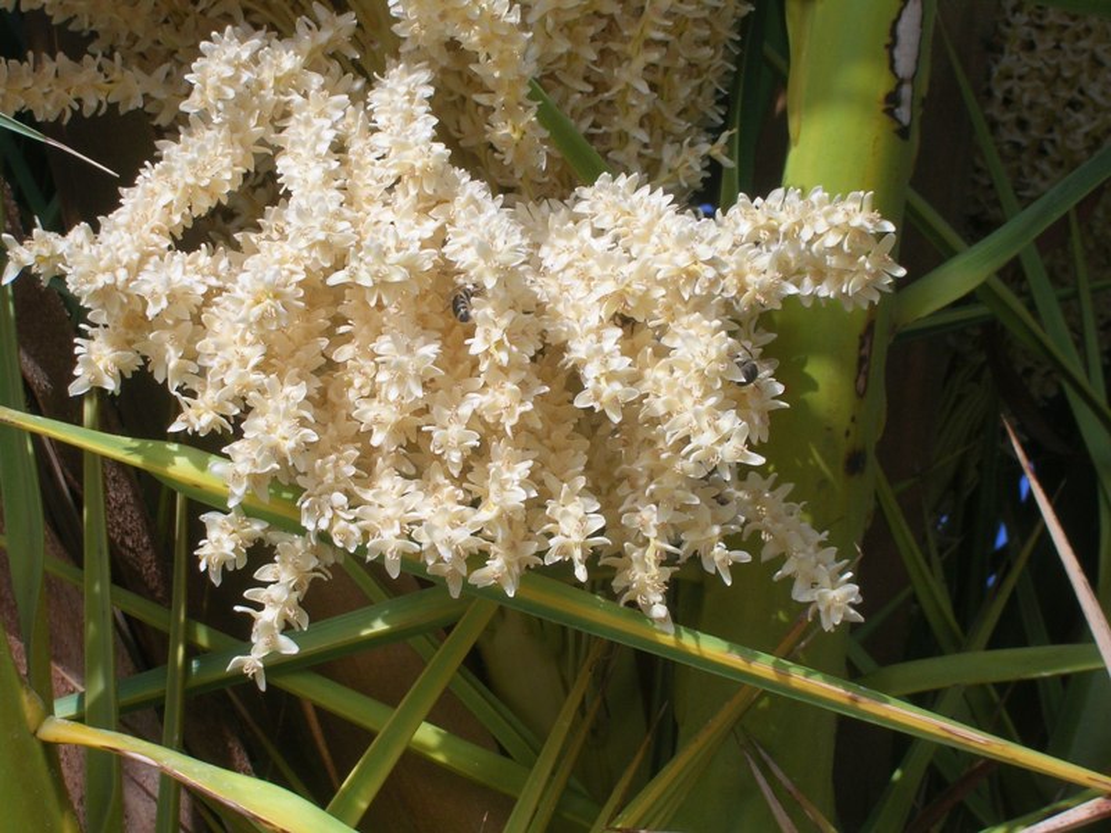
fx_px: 3274
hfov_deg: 19.3
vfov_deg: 14.5
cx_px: 556
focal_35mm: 102
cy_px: 416
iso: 50
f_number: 8.2
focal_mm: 17.1
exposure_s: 1/167
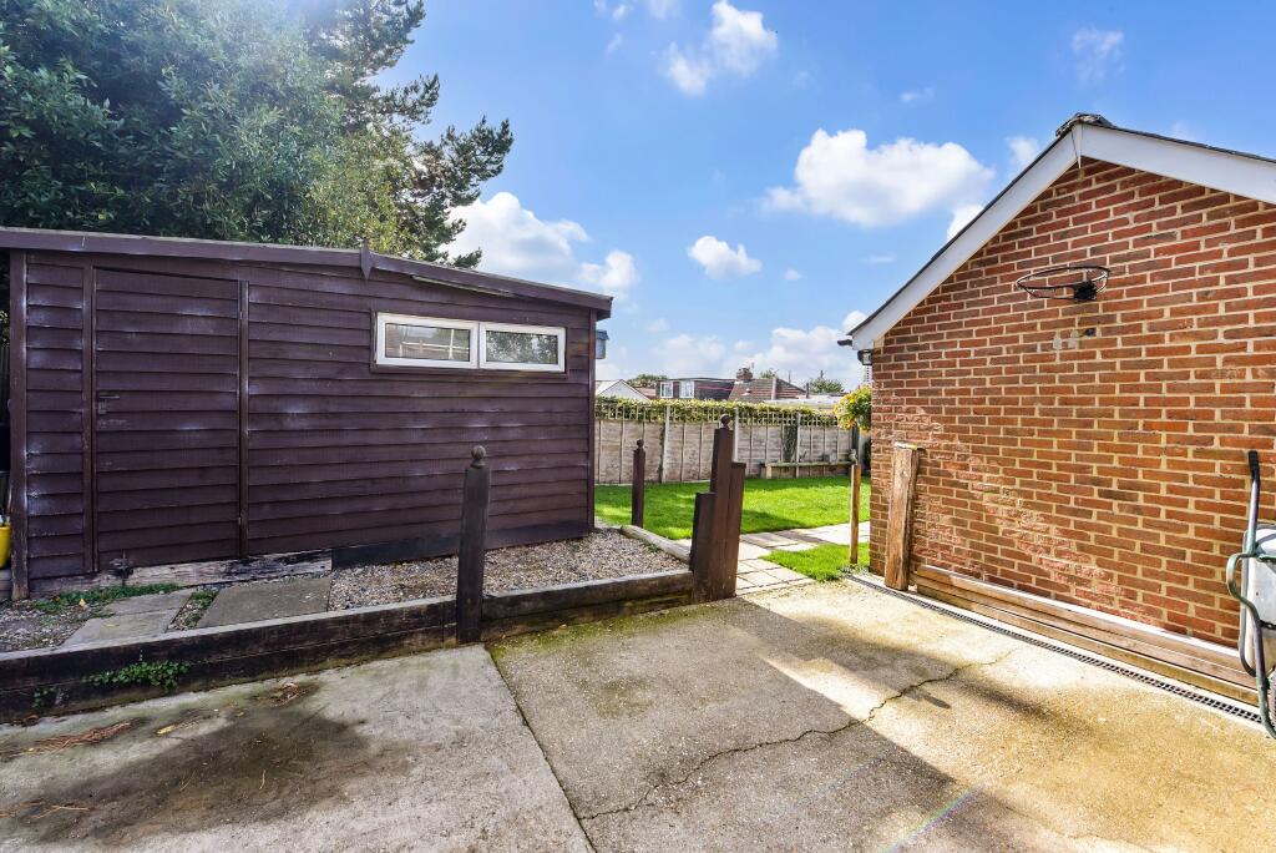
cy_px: 426
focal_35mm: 14
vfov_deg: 81.3
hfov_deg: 104.2
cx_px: 638
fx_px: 496
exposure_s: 1/320
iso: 400
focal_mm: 14
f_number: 8
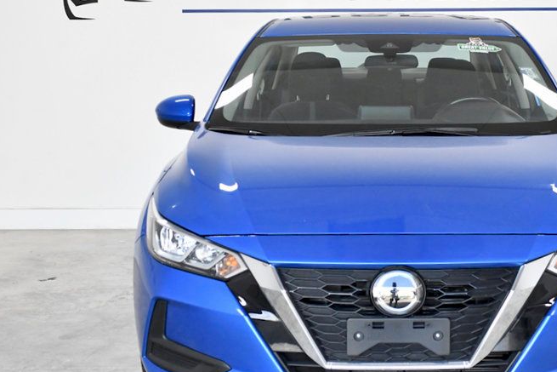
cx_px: 393
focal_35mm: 75
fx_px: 1161
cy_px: 175
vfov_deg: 18.2
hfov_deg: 26.8
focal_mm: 32
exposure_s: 1/1000
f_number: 4.5
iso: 2500
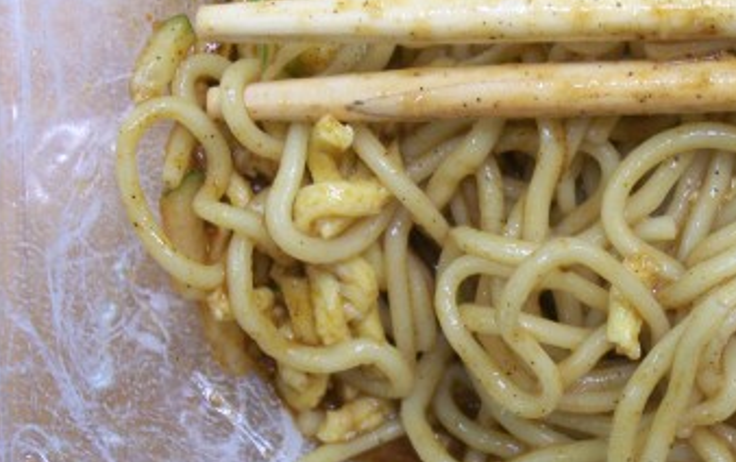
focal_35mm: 85
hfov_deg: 24.3
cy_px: 292
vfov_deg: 15.4
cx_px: 466
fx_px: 1707
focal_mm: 8.7
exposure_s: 1/25
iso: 160
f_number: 3.2
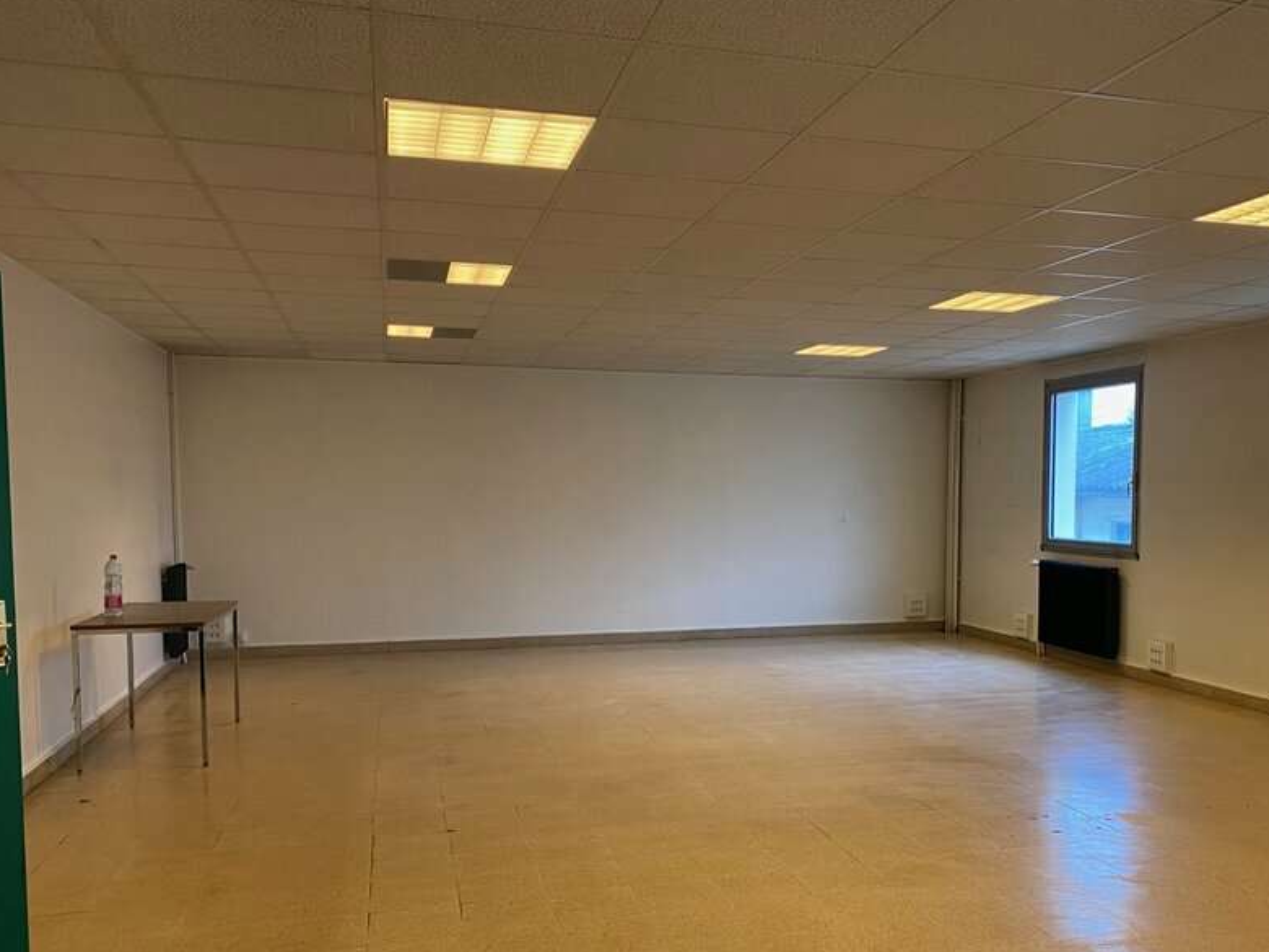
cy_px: 574
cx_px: 773
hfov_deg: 56.3
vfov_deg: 43.9
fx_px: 1173
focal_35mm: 32
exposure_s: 1/50
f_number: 1.8
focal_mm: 4.25
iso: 160
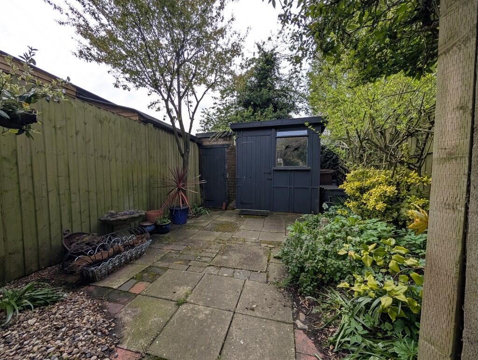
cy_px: 180
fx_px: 166
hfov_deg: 110.5
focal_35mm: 12
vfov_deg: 94.6
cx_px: 239
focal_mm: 2.02
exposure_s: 1/2169
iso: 44
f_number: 1.7
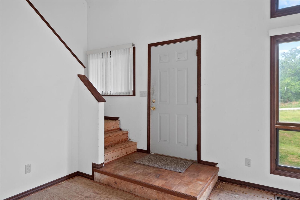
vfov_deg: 57.2
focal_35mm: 22
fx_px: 183
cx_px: 150
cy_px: 100
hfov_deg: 78.6
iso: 400
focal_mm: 11
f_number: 10
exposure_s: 1/3
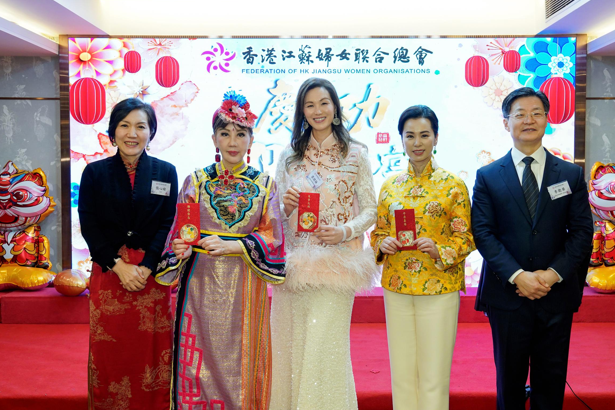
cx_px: 328
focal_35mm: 39
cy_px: 196
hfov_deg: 49.5
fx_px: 666
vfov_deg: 34.2
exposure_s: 1/100
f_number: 5.6
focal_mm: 35
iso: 1600
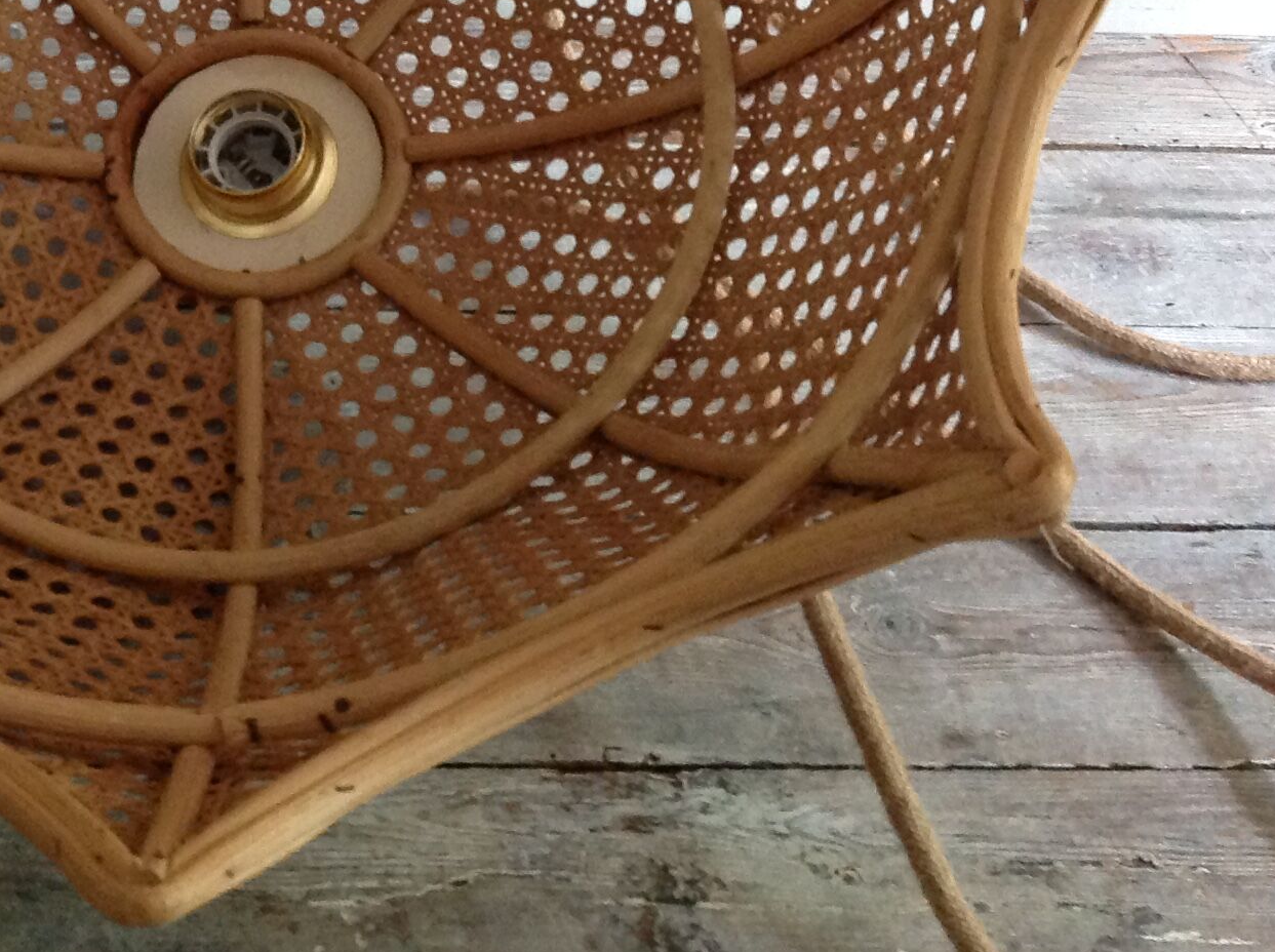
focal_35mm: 73
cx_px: 147
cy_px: -2
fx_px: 2684
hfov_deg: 25.9
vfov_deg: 19.5
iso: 320
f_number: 2.4
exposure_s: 1/15
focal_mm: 4.28
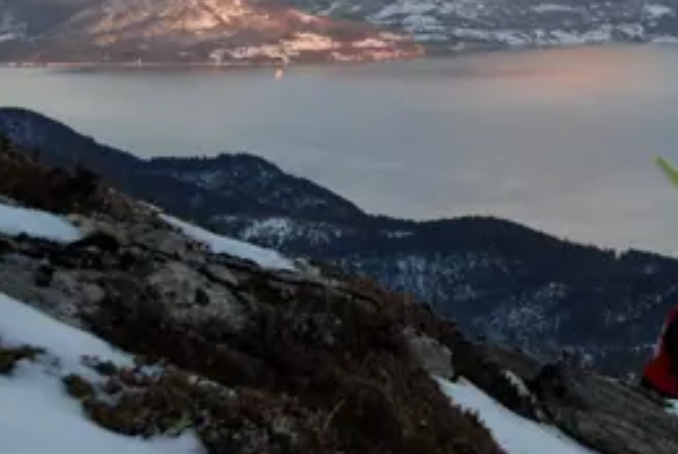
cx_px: 1020
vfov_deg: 10.7
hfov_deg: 14.7
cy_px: 174
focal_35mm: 129
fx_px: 2432
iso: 640
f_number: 6.3
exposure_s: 1/250
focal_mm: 28
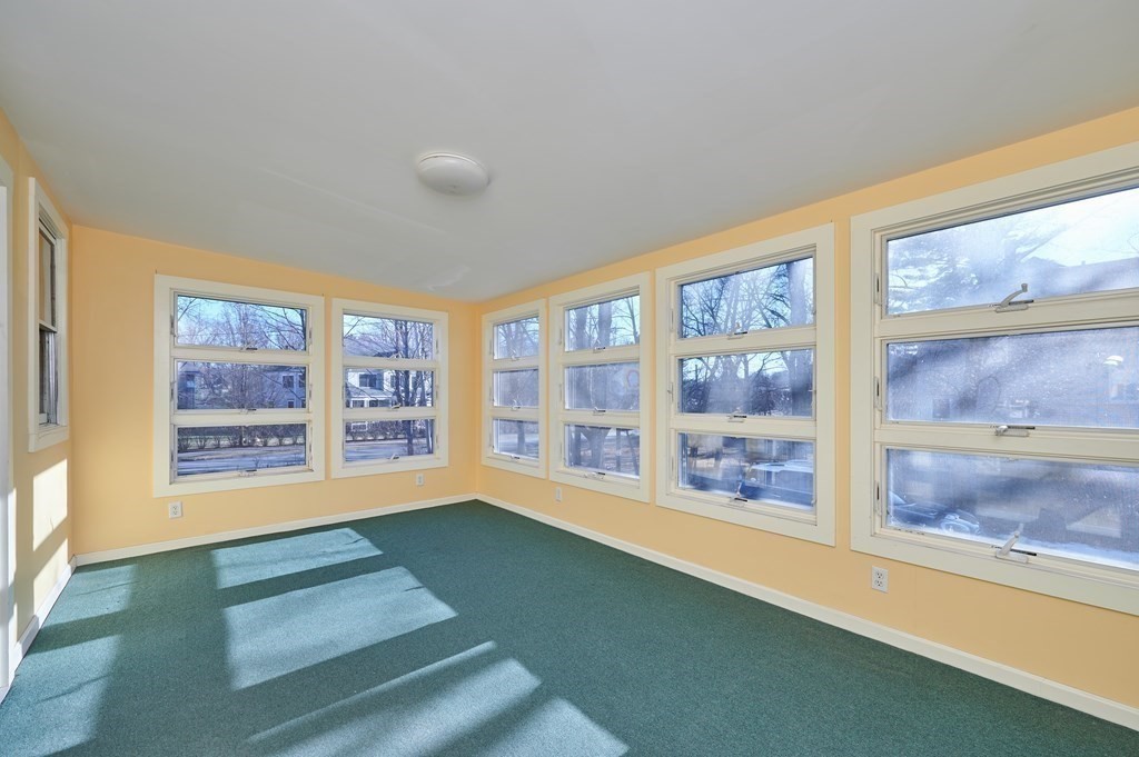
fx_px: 443
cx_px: 570
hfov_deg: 104.3
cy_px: 378
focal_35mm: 14
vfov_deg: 81.1
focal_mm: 14
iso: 100
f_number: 5.6
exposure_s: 1/125
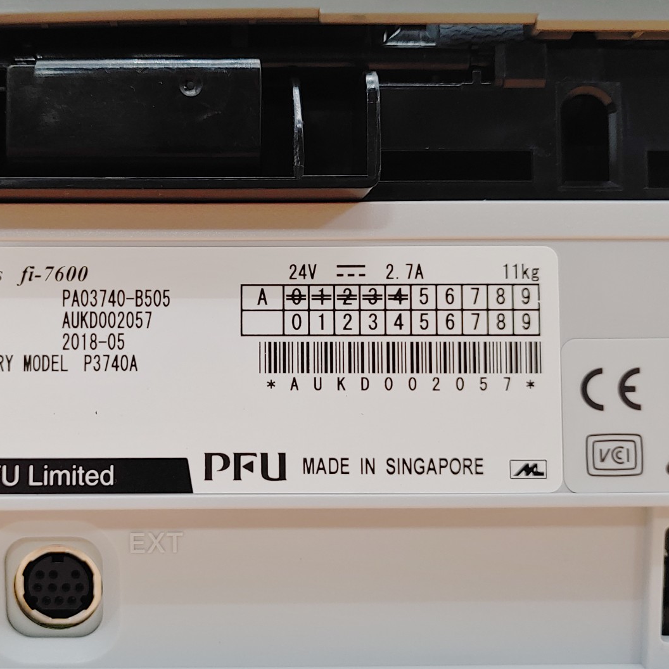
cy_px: 334
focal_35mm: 47
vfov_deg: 36.1
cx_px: 227
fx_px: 1028
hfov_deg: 35.7
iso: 50
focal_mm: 4.36
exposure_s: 1/65
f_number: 1.8
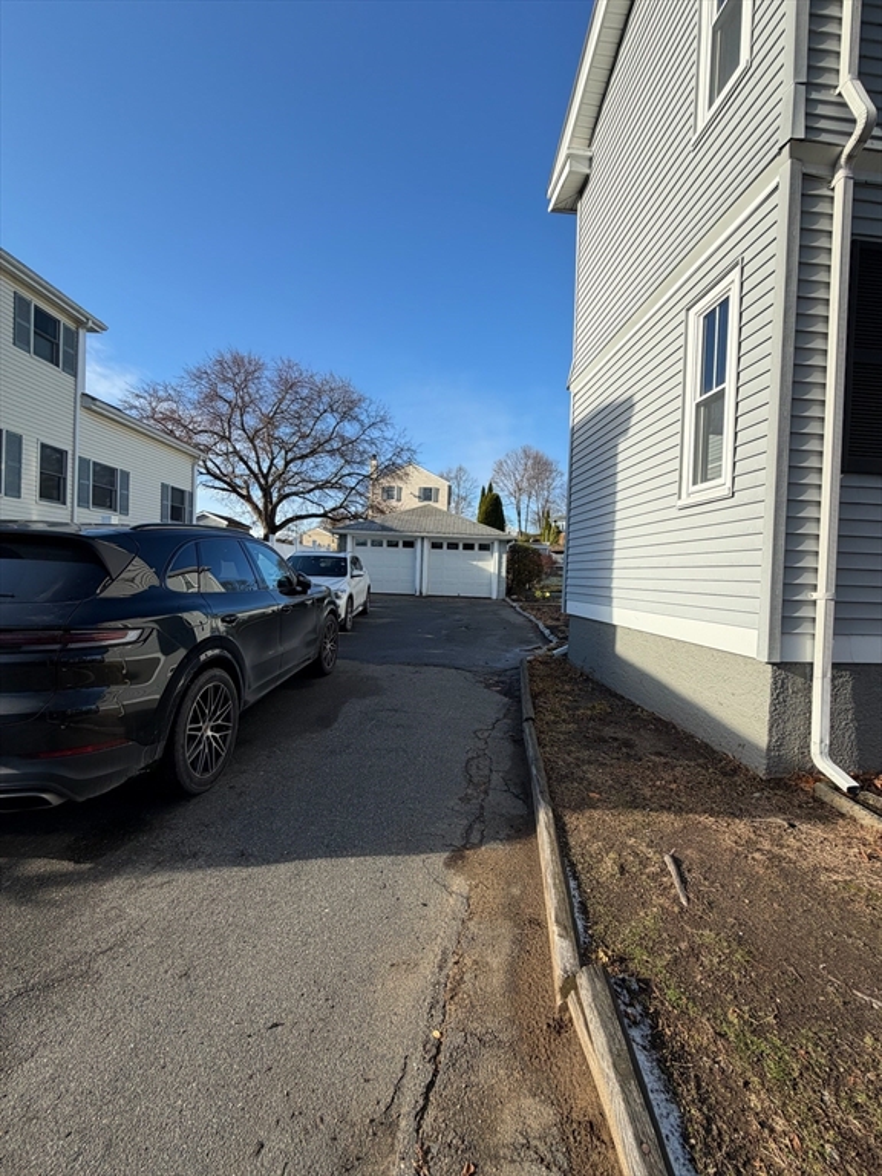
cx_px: 441
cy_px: 588
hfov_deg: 85.7
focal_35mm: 14
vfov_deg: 102.1
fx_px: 476
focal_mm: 2.22
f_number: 2.2
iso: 40
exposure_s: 1/770
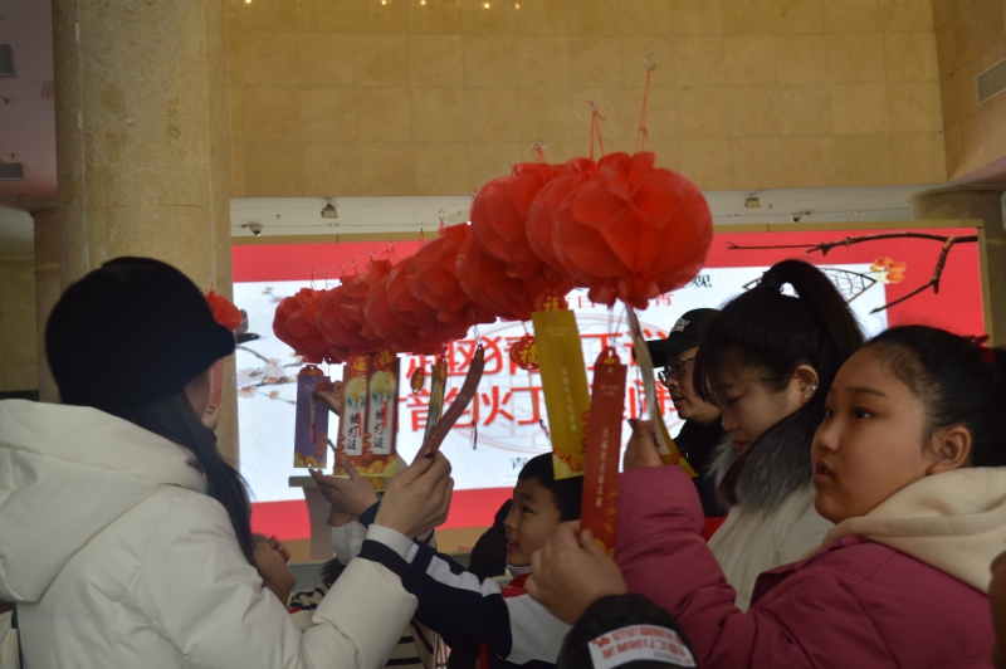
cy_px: 334
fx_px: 1424
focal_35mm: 51
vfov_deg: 26.4
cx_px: 503
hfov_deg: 38.9
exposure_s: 1/50
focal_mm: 34
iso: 400
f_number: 5
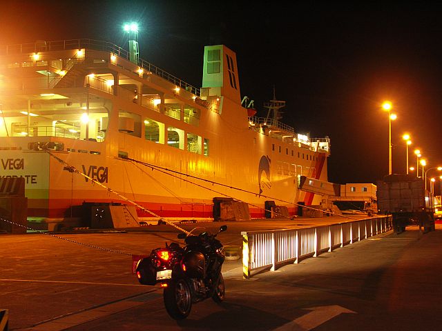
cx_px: 221
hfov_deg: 42.9
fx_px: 562
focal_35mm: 44
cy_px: 166
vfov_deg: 32.9
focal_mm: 11.4
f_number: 3.2
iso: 200
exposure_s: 1/2.5
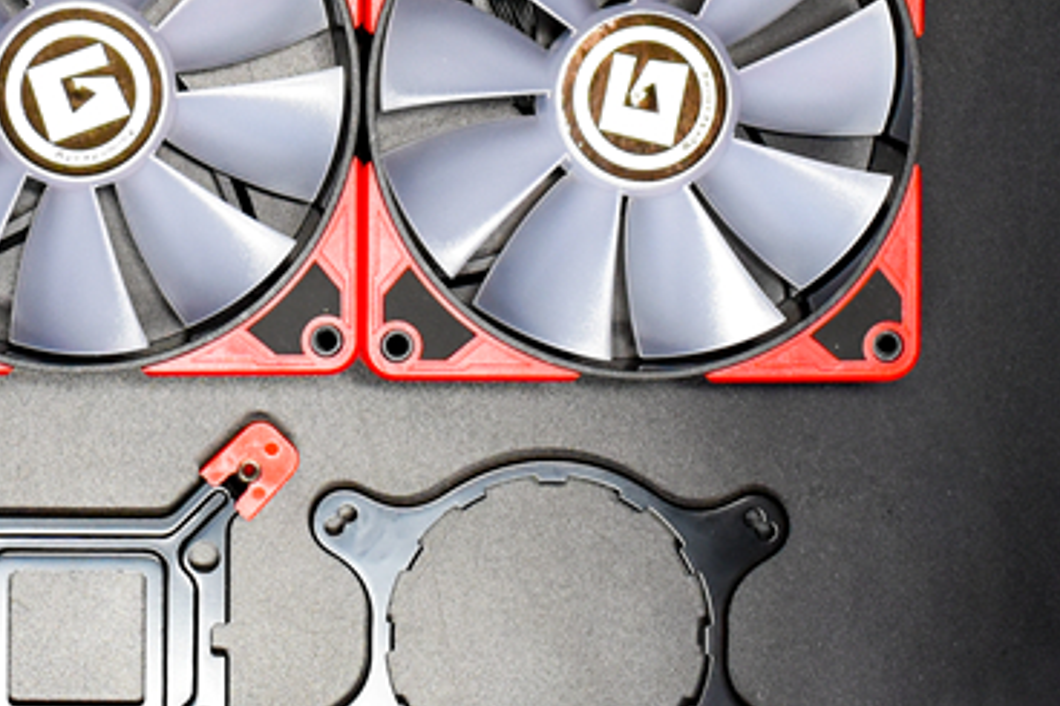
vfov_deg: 14.8
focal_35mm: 88
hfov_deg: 22.6
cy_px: -239
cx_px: 132
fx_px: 2590
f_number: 4
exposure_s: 1/125
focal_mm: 18
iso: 800
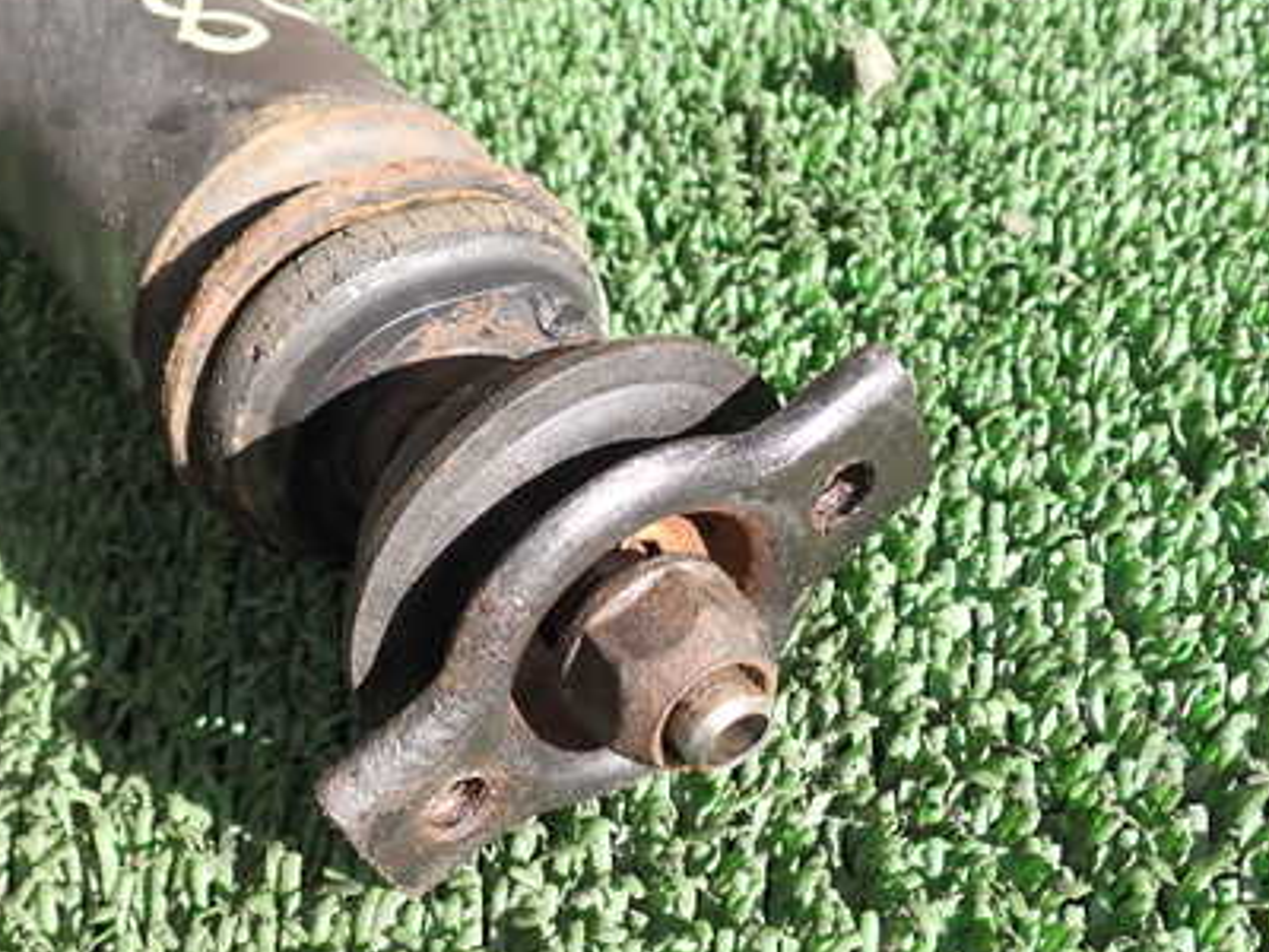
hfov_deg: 41.6
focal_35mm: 45
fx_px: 1650
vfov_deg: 32.0
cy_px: 616
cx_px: 444
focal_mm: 5.4
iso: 100
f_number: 6.3
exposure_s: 1/60
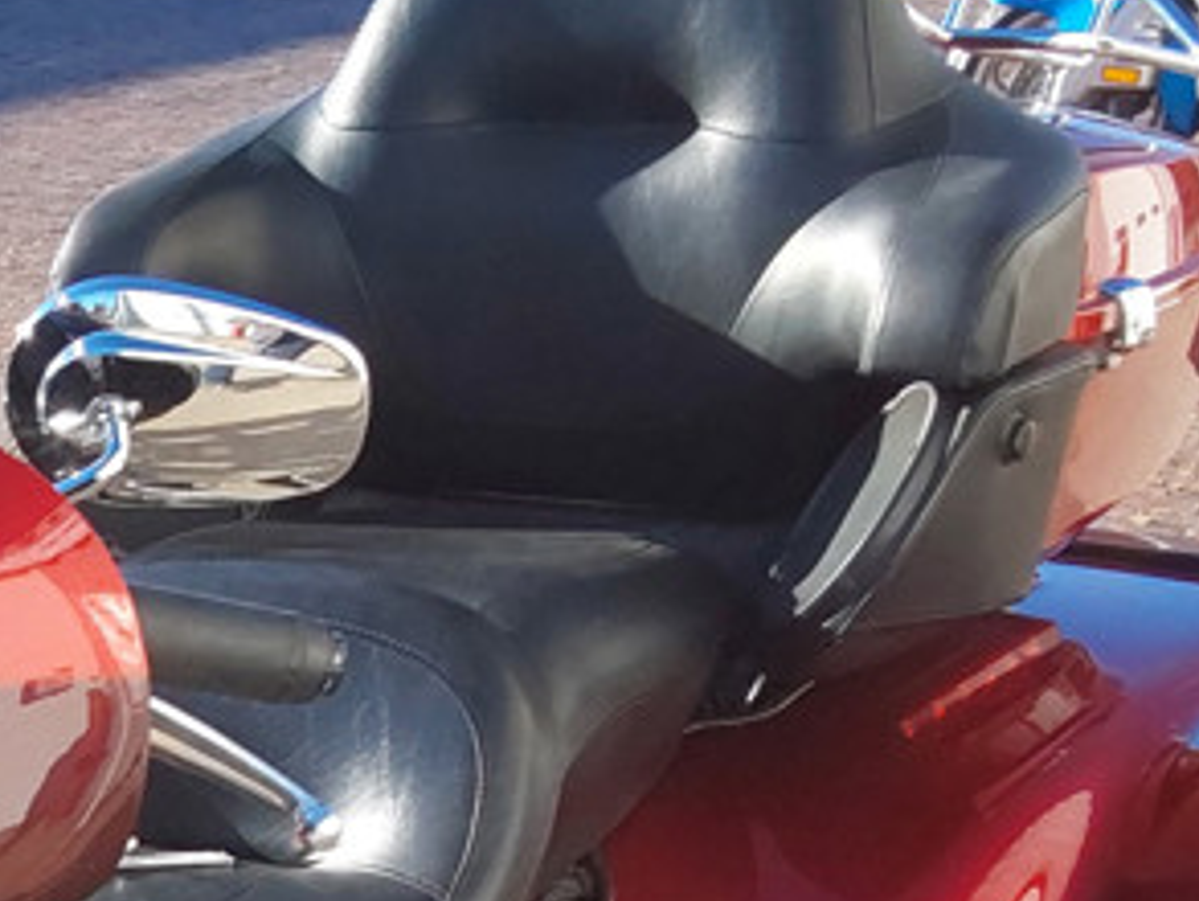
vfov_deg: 13.3
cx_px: -538
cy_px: 1548
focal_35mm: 102
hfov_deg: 17.5
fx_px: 3534
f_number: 1.9
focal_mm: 2.91
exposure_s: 1/649
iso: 50
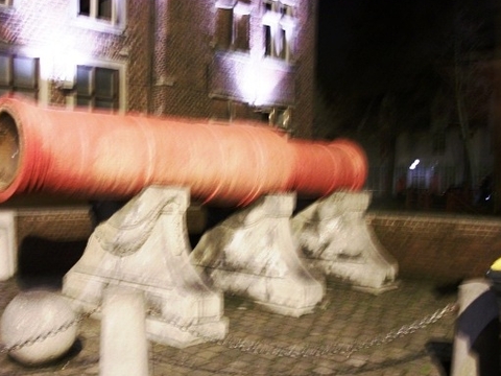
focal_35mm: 40
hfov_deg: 46.5
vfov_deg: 35.9
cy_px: 221
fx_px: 579
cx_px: 196
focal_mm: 5.7
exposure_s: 1/2
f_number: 2.9
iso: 80
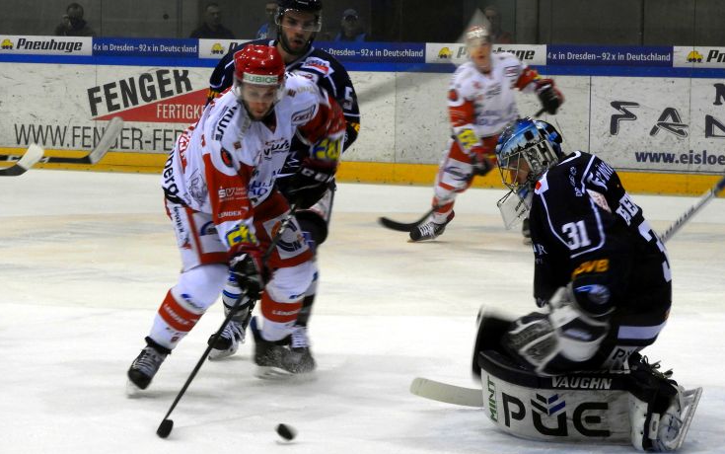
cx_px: 362
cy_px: 211
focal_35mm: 144
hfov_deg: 14.5
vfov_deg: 9.1
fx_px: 2846
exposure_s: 1/100
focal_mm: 24.2
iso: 400
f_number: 5
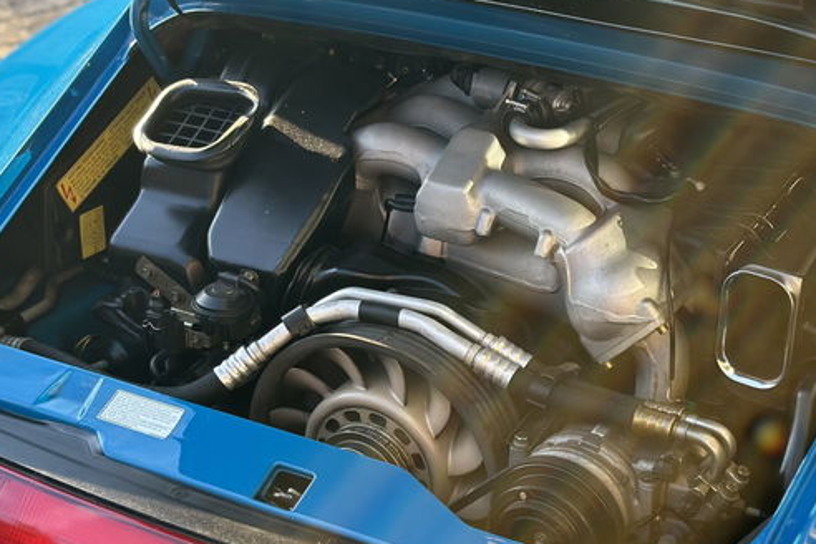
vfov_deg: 17.5
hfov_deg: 26.0
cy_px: 362
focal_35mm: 78
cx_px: 461
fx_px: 1768
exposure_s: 1/347
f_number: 1.78
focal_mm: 6.86
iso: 80
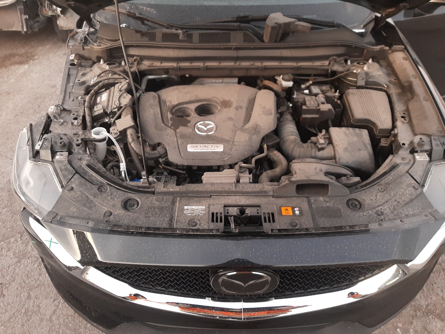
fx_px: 334
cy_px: 167
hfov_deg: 67.3
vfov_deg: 53.1
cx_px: 222
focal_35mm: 26
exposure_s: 1/24
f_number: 1.7
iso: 301
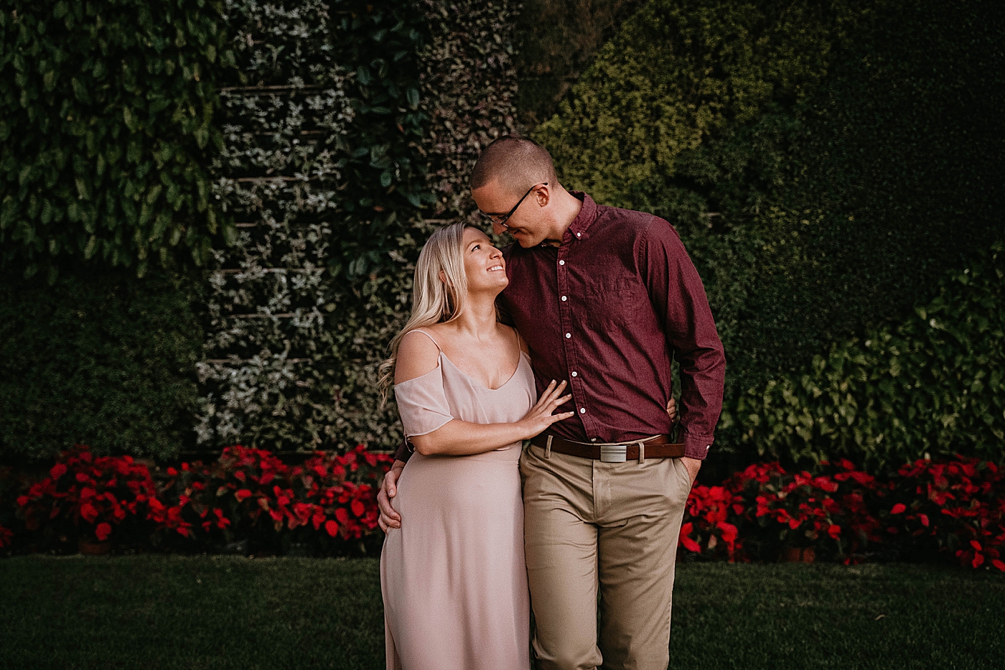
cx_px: 502
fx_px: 1284
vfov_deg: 29.2
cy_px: 335
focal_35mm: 46
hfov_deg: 42.7
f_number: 2.8
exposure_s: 1/125
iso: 3200
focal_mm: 46
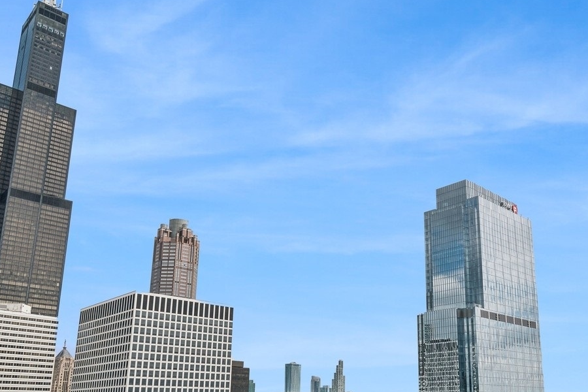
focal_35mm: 32
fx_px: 523
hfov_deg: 57.7
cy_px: 282
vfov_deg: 40.2
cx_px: 382
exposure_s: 1/1000
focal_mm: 12
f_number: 8
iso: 200
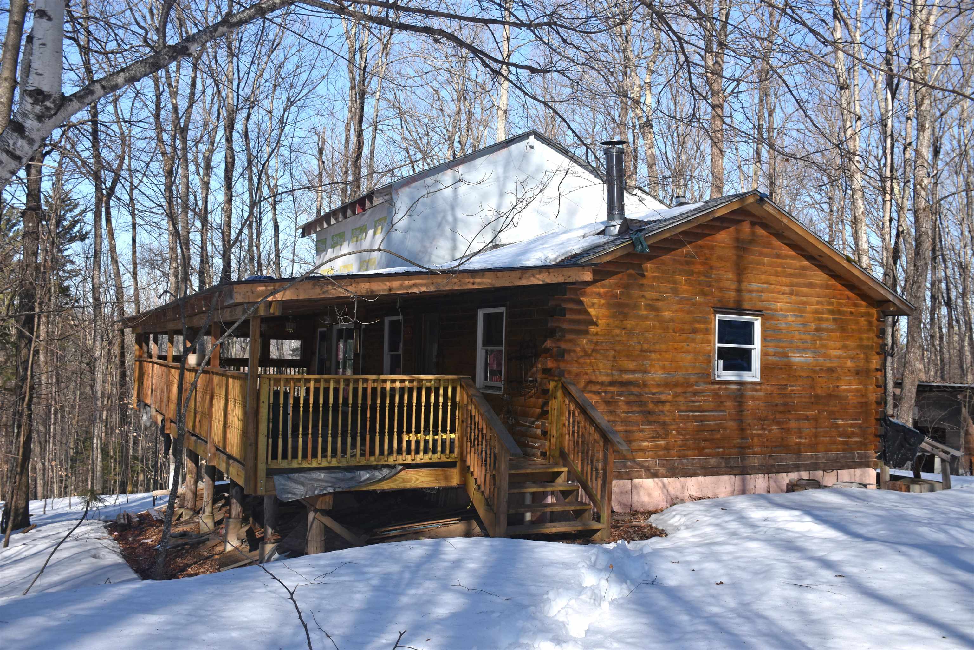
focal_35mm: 33
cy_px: 325
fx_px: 893
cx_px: 487
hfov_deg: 57.2
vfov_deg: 40.0
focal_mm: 22
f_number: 3.5
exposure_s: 1/250
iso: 100
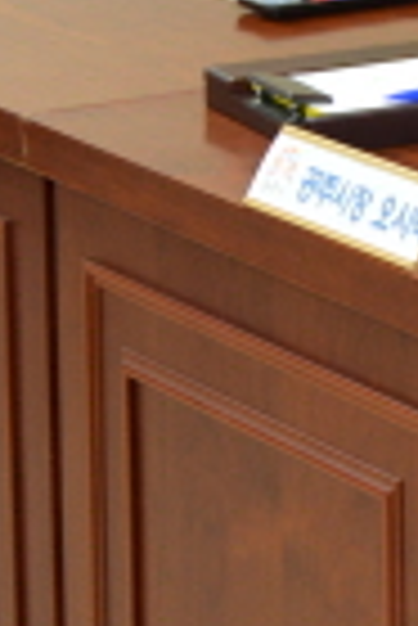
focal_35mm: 212
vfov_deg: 9.3
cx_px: 2234
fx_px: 3683
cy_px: -414
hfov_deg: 5.0
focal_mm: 29
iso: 800
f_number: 3.5
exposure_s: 1/160
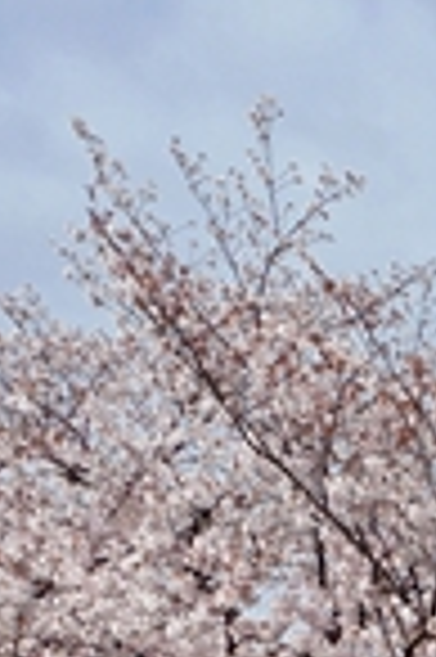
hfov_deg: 12.0
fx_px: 1493
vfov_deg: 19.7
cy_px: 1112
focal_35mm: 82
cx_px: 1160
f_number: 9
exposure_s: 1/200
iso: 100
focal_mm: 10
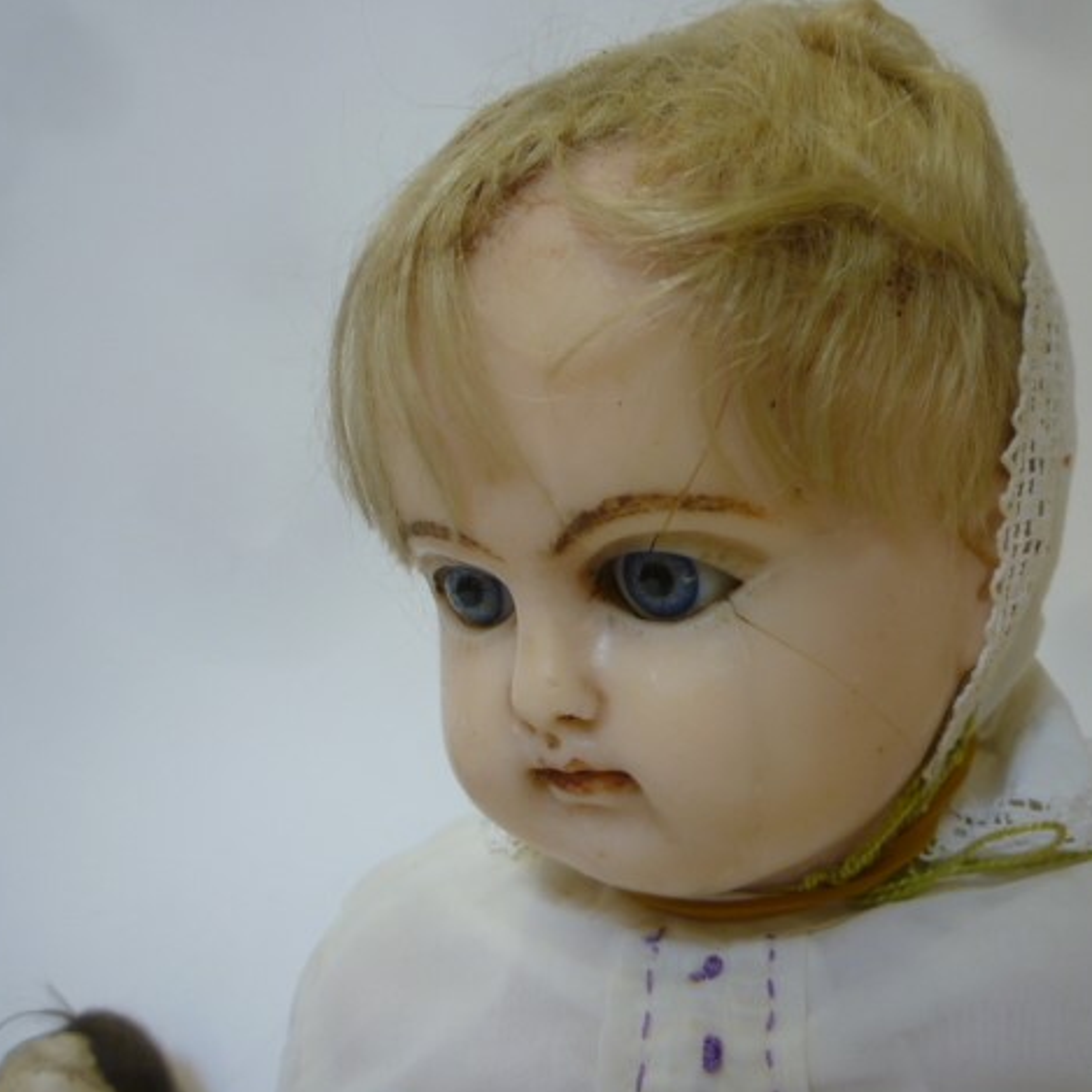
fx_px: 1249
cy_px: 556
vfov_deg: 47.2
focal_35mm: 35
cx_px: 603
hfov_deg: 47.1
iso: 100
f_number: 3.3
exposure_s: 1/30
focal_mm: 5.2
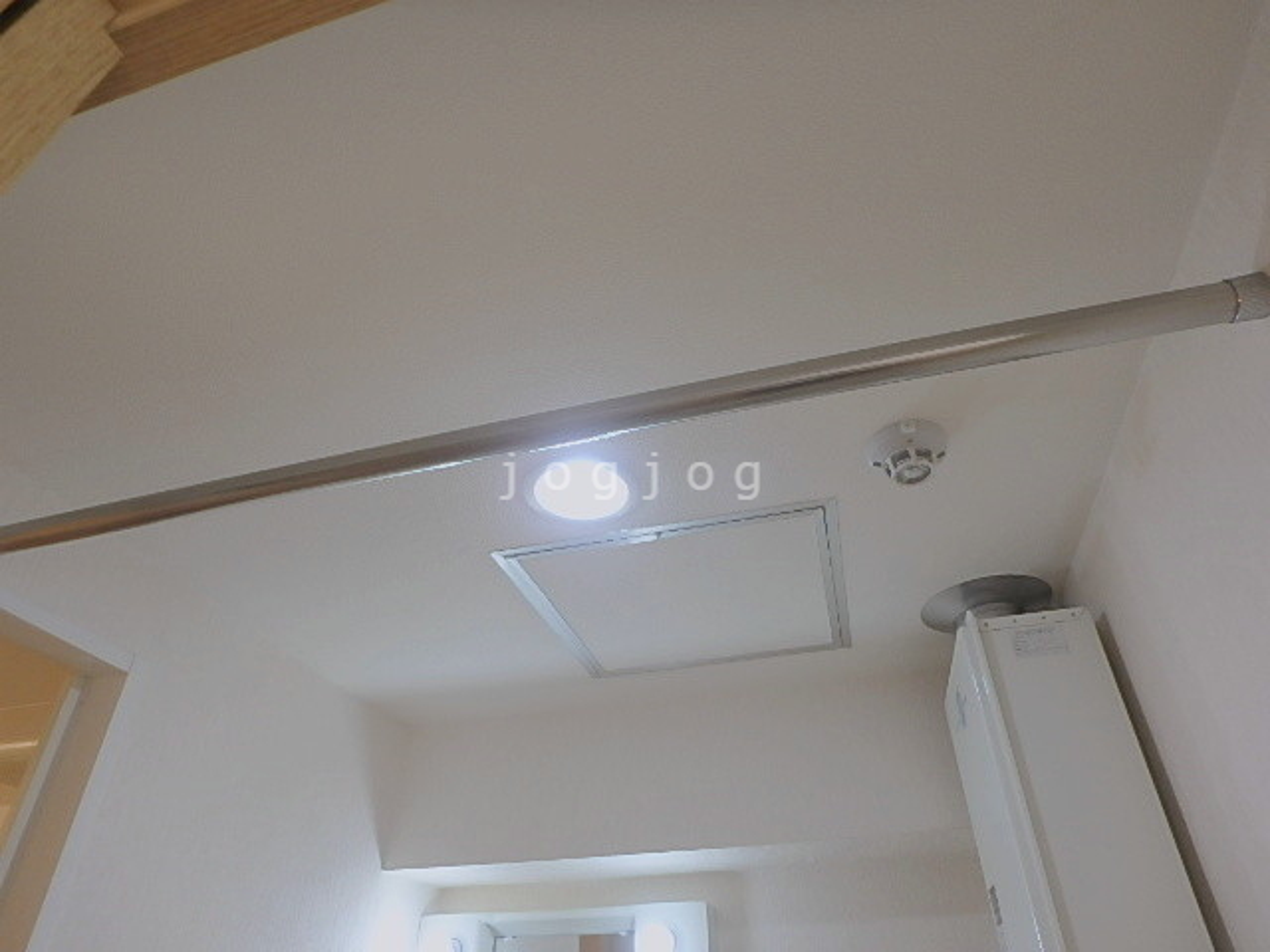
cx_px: 635
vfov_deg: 63.4
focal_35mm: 21
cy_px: 476
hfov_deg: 79.0
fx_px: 770
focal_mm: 3.7
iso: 125
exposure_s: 1/80
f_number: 3.5
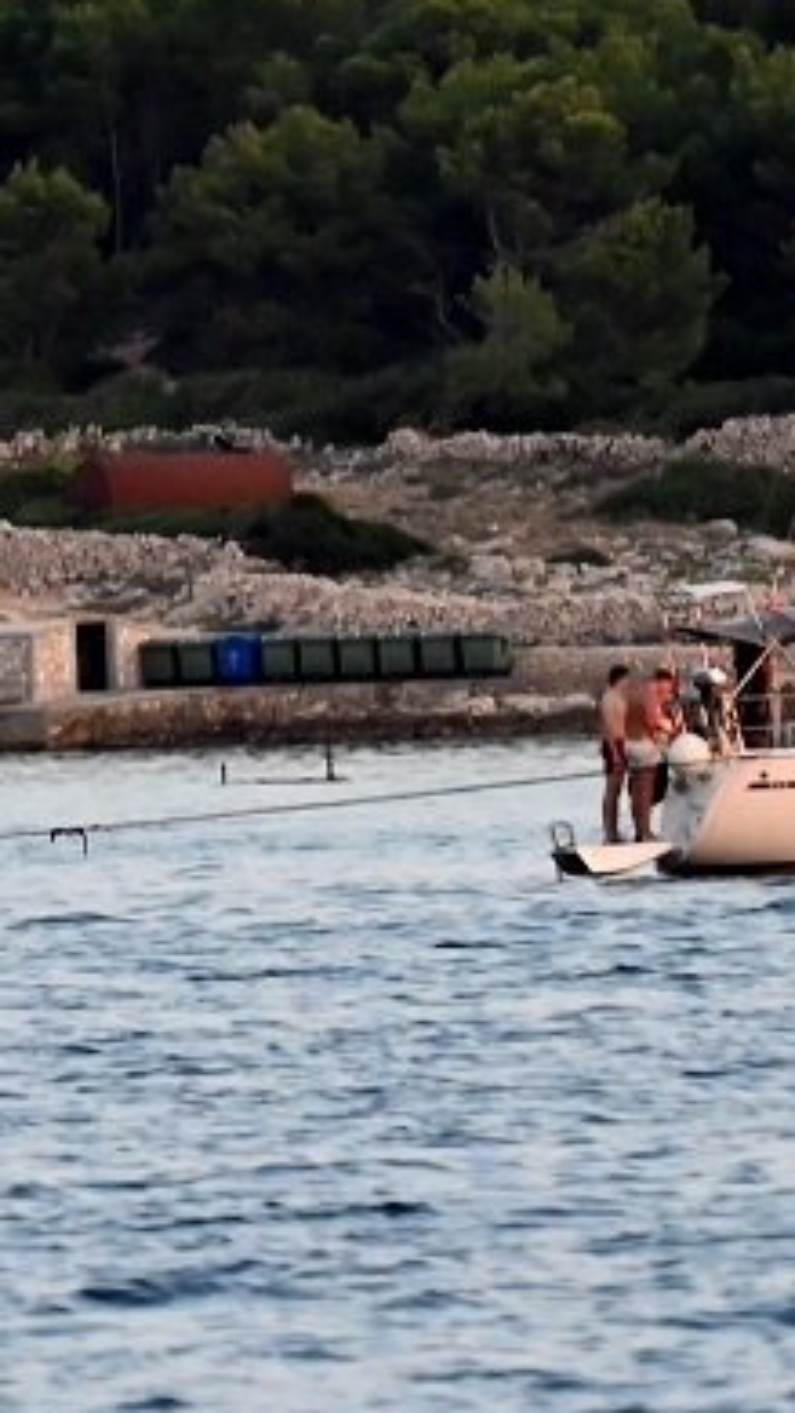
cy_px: 311
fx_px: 40860
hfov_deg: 1.1
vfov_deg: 2.0
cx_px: 22
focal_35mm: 1091
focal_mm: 270
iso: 3200
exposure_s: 1/500
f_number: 5.6
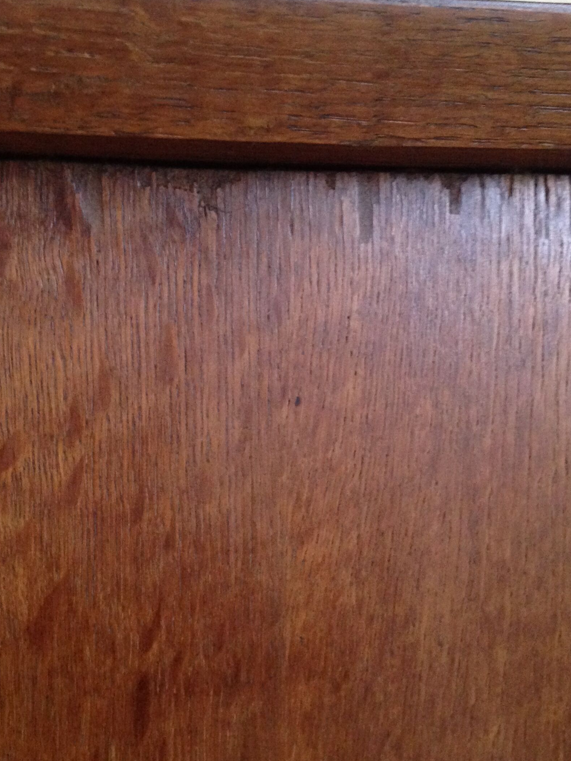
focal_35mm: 51
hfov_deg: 28.6
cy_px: 406
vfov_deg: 37.5
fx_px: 1122
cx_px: 280
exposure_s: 1/17
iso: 320
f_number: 2.4
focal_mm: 4.12
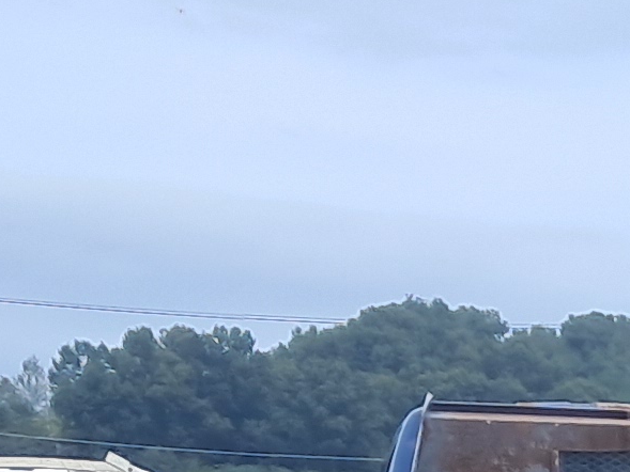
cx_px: 1707
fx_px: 3404
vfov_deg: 7.1
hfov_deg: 9.1
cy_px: 1415
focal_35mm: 187
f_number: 1.8
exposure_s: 1/587
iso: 50
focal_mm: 4
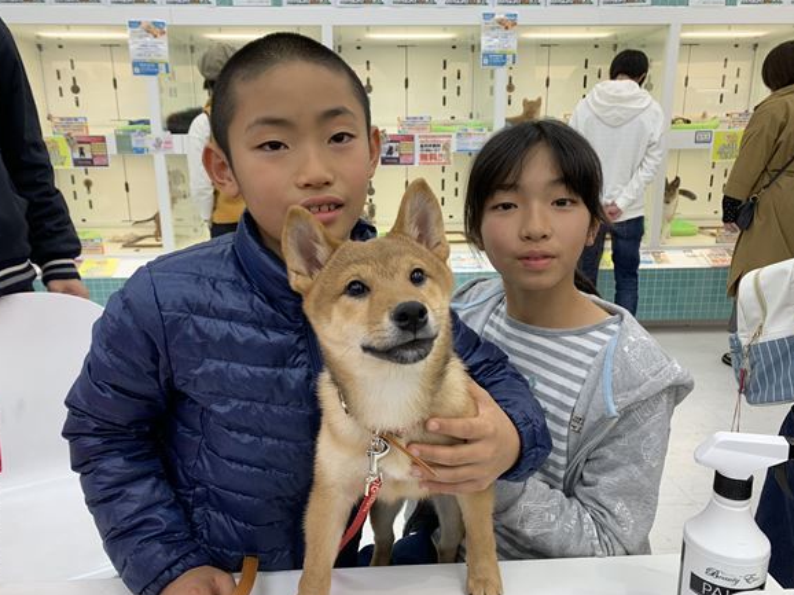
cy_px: 304
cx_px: 392
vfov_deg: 51.3
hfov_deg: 65.3
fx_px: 619
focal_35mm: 27
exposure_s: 1/60
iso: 64
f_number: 1.8
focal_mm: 4.25
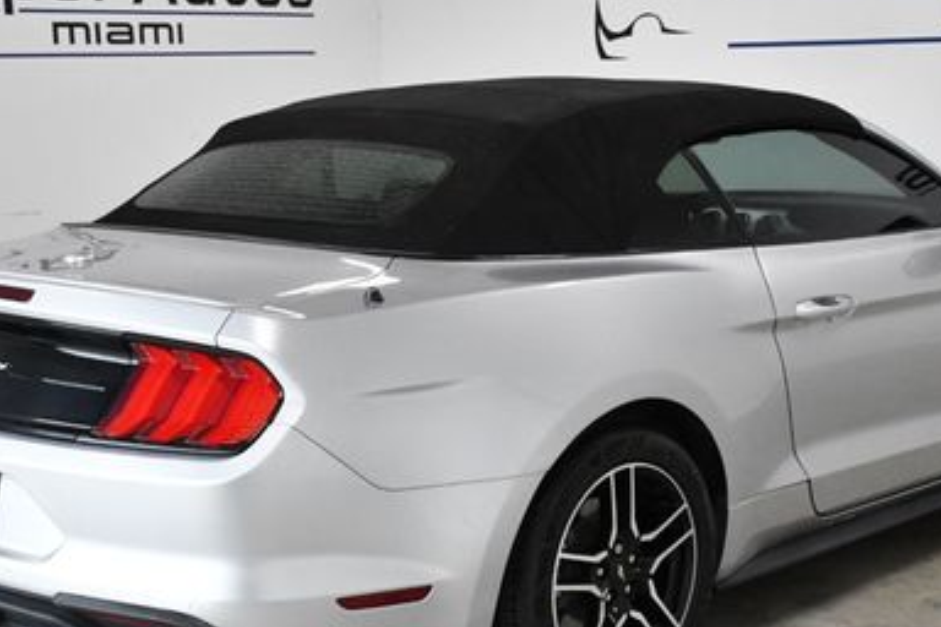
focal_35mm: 65
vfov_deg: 20.9
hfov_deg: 30.9
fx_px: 1699
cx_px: 502
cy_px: 404
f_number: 10
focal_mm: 26
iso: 2500
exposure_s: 1/400
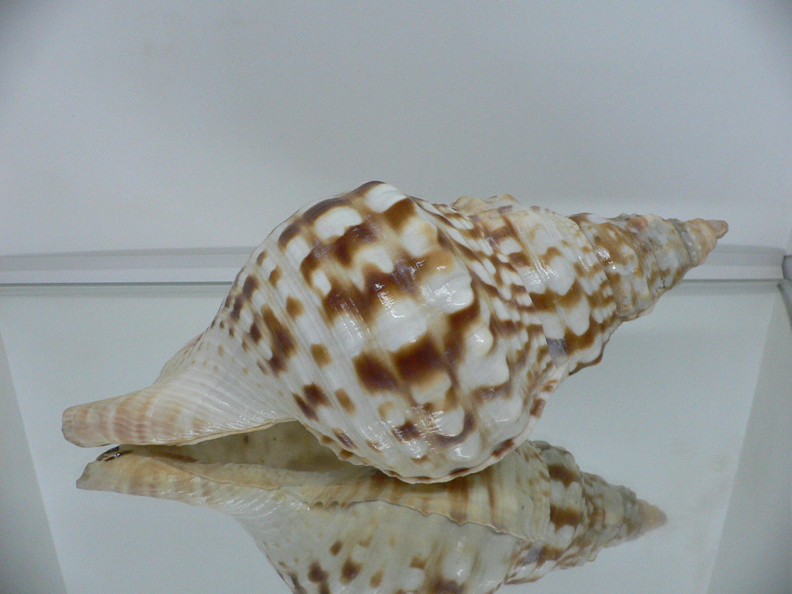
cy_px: 297
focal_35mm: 35
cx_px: 396
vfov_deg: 40.7
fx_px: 801
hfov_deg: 52.6
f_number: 2.8
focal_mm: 4.6
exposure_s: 1/60
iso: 200
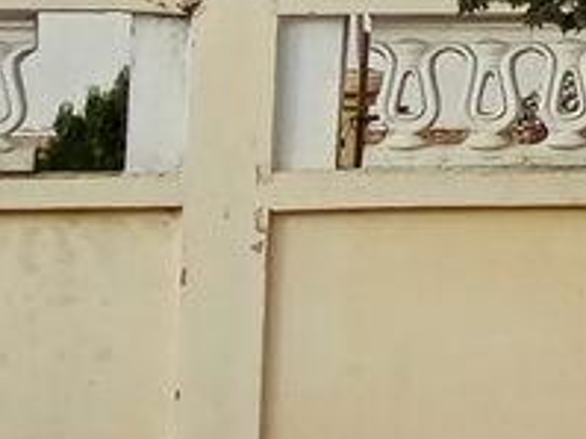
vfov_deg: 7.1
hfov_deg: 8.5
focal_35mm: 203
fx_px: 3434
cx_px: 1596
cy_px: -365
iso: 111
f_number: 1.8
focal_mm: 4.05
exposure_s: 1/725
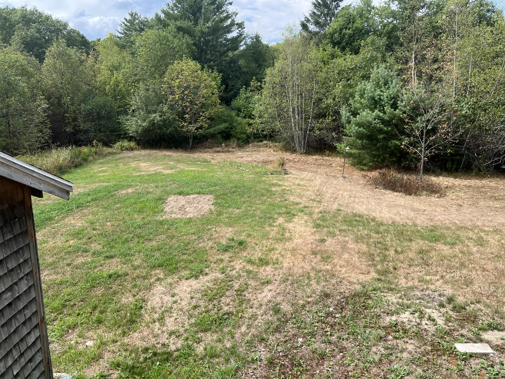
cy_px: 190
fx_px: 379
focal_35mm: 26
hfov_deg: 67.3
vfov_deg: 53.1
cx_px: 252
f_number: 1.5
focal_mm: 5.7
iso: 50
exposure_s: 1/1838
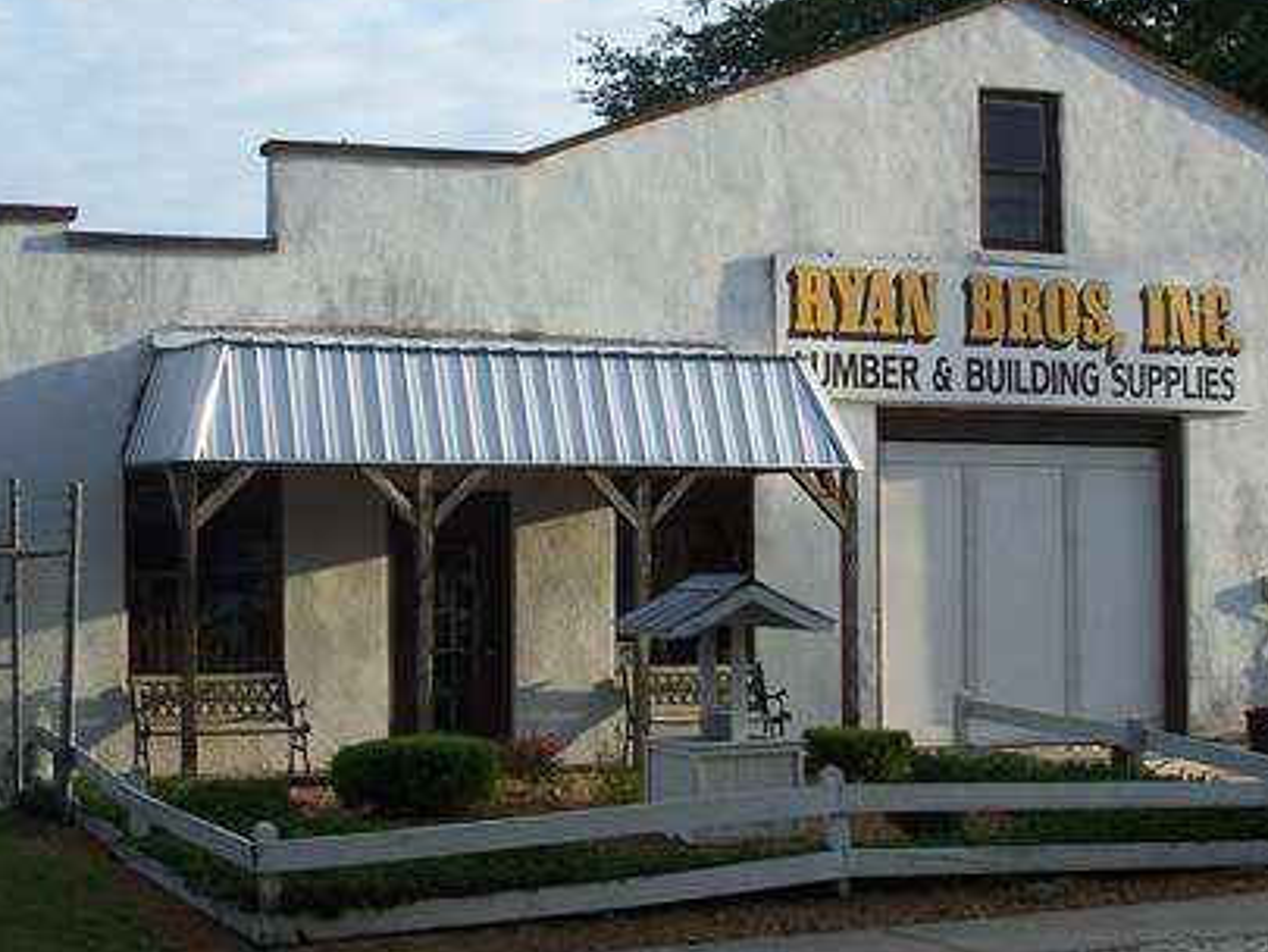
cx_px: 589
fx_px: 2675
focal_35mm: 73
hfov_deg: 26.7
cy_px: 391
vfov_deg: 20.2
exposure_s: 1/500
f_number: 2.8
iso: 64
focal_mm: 7.8
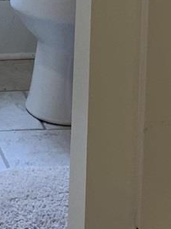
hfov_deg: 7.3
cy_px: -206
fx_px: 1333
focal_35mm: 202
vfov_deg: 9.3
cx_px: -47
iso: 64
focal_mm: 4.25
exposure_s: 1/120
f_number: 1.8
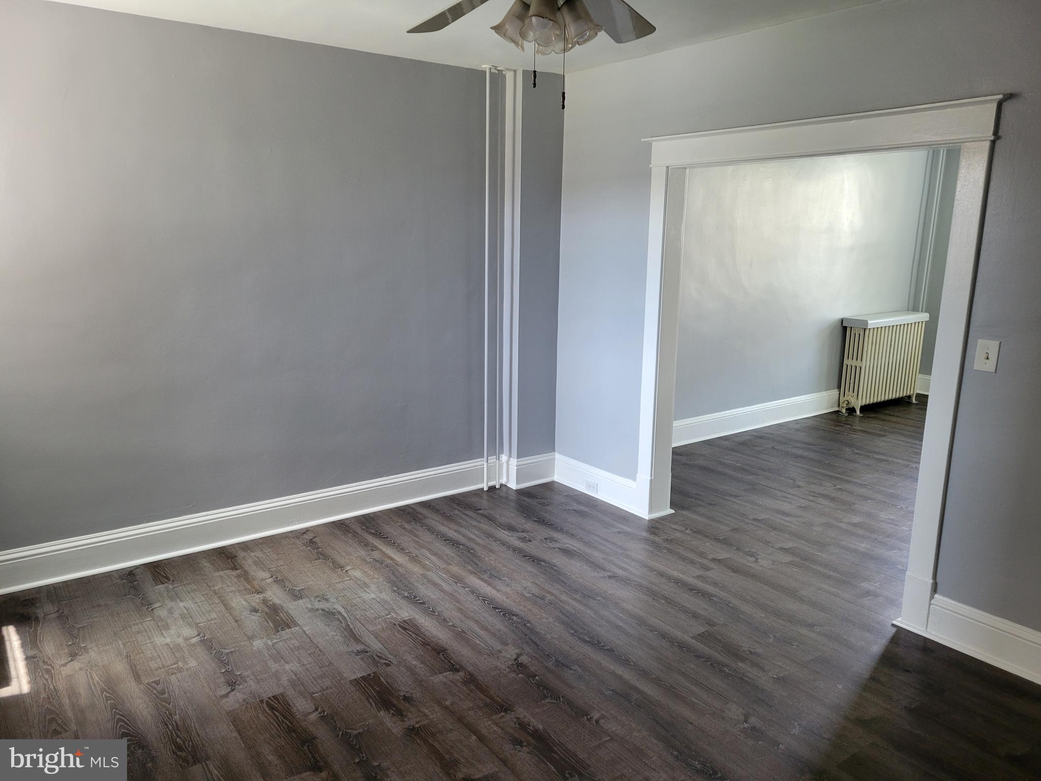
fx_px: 782
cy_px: 390
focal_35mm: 26
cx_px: 520
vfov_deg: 53.1
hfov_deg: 67.3
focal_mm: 5.4
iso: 200
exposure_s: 1/60
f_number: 1.8
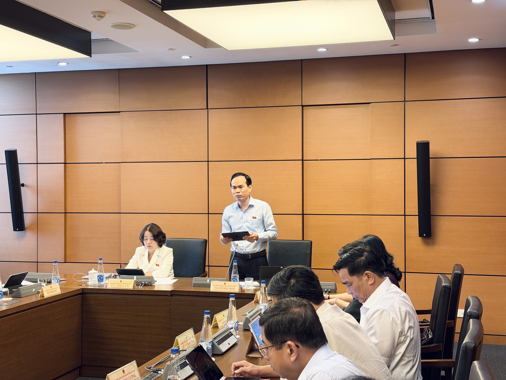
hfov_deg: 39.7
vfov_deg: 30.3
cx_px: 253
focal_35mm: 48
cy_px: 190
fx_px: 702
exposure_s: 1/50
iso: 80
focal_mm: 6.76
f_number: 1.78
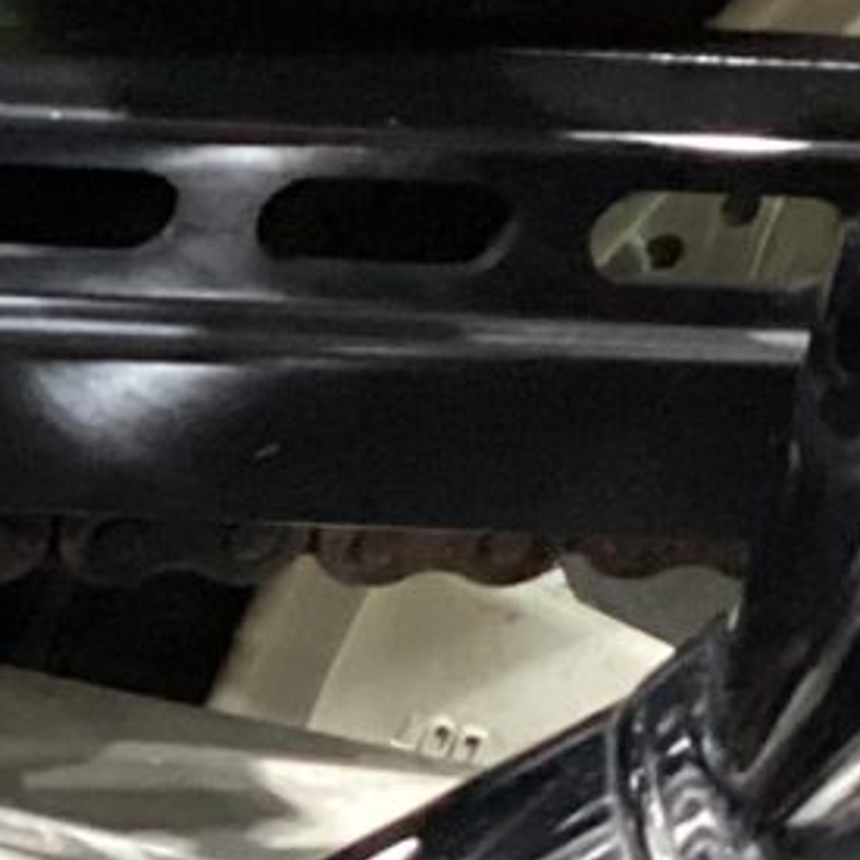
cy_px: 322
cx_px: -885
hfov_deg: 8.6
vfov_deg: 9.2
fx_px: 5369
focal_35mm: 191
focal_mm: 3.3
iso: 320
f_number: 2.4
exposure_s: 1/30
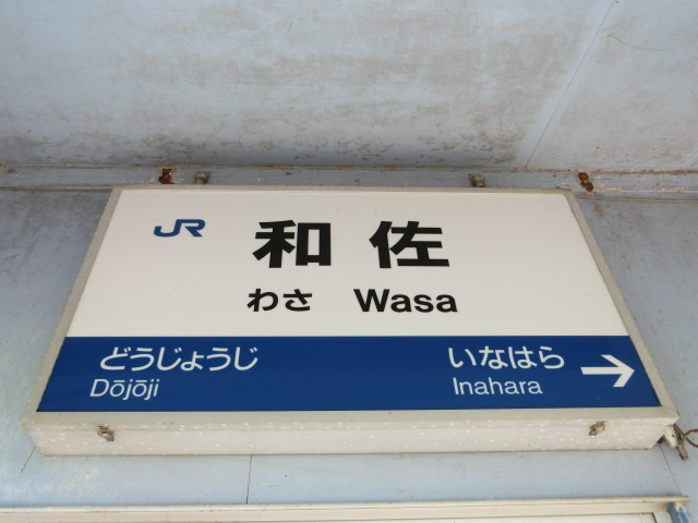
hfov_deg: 61.7
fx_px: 585
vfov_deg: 48.2
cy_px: 262
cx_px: 349
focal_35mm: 29
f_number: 3.7
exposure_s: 1/125
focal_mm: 5.2
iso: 125
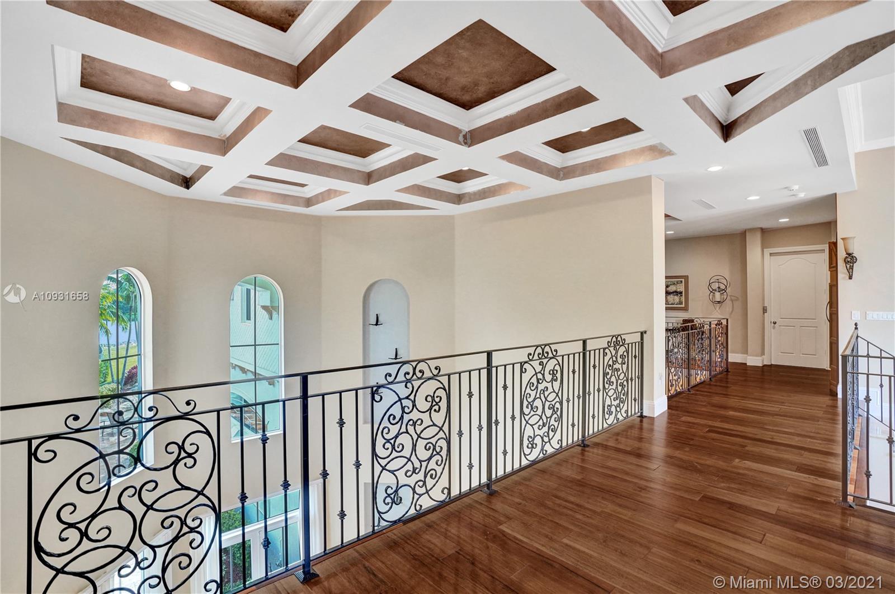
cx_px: 448
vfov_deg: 73.6
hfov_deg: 96.8
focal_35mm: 16
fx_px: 397
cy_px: 297
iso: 1600
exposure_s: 1/200
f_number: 3.5
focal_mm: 16
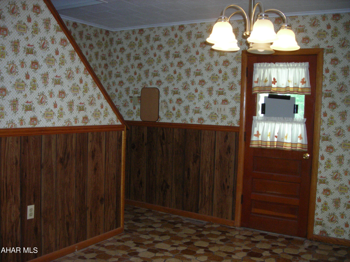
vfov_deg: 37.7
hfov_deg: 49.0
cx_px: 175
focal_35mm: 38
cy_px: 131
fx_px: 384
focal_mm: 6.3
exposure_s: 1/60.1
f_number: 3.2
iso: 173
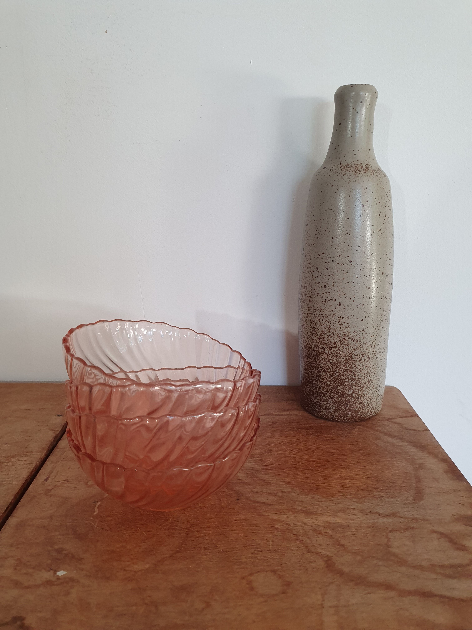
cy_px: 315
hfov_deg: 53.1
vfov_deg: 67.3
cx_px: 236
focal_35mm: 26
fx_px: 473
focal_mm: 4.32
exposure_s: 1/100
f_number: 1.5
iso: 160
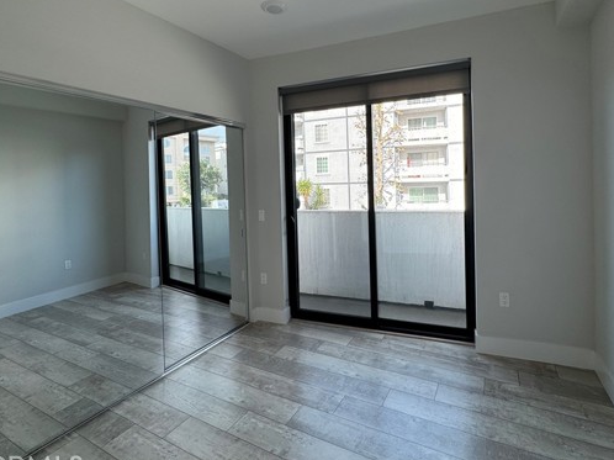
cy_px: 189
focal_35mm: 18
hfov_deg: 87.7
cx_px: 328
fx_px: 319
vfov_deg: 71.0
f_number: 2.2
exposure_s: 1/168
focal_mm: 2.22
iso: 40
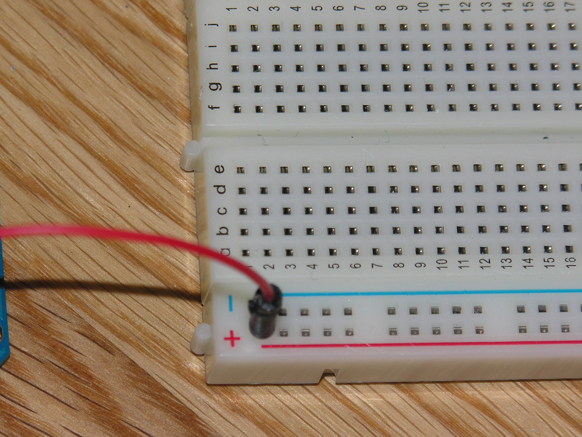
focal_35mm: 309
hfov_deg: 6.4
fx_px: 5195
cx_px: 158
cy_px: 129
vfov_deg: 4.8
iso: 50
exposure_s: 1/60.1
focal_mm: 53.3
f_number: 4.2
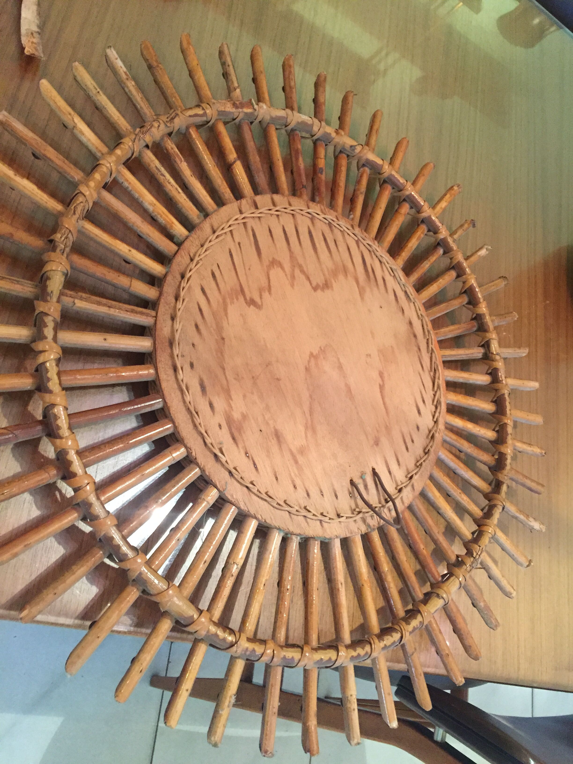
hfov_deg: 48.2
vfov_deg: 61.7
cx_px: 286
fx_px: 640
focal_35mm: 29
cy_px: 382
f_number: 2.2
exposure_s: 1/25
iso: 250
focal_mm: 4.15
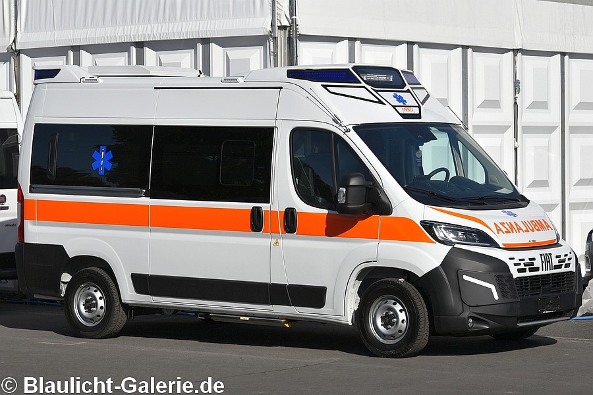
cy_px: 198
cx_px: 296
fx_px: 1400
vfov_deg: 16.1
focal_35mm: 85
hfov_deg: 23.9
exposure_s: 1/500
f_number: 11
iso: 200
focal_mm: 85
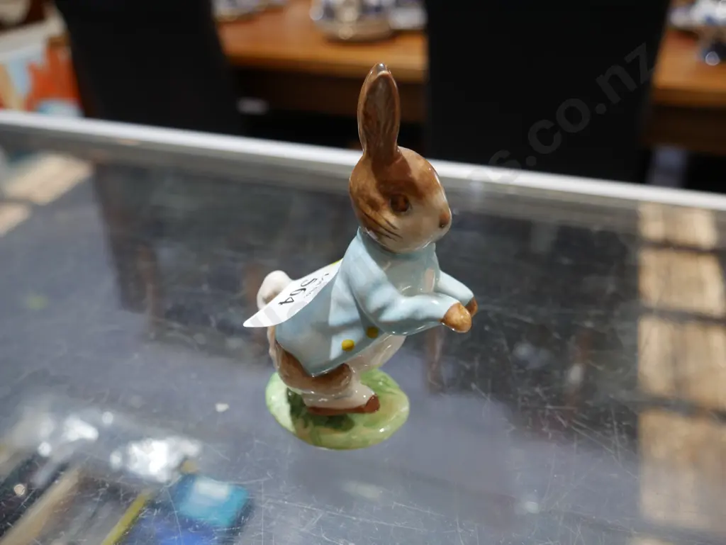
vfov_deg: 46.8
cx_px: 363
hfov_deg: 59.9
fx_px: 629
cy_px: 272
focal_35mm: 30
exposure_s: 1/60
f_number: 3.6
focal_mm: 15
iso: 250
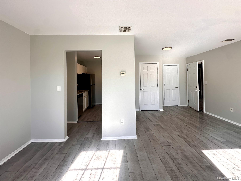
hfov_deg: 102.1
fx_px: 97
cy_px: 90
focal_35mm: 14
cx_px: 120
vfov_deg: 85.7
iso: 40
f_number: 2.2
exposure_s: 1/248
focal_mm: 2.22
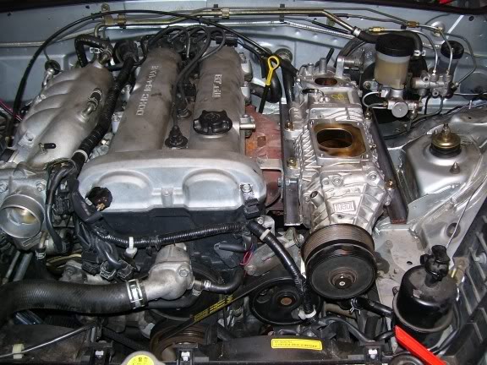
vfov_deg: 39.7
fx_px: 506
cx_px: 244
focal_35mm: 36
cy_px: 182
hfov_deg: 51.4
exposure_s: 1/60
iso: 80
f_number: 2.7
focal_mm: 6
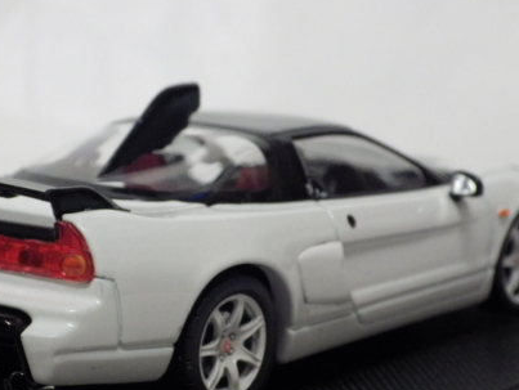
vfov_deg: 10.8
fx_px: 2071
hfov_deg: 14.3
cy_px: 229
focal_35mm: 138
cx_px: 189
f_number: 4.4
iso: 800
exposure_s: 1/30
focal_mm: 15.6
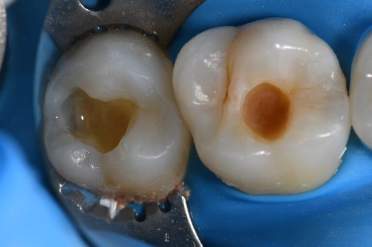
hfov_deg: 13.1
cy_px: 124
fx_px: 1621
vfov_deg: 8.7
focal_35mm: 157
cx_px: 186
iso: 200
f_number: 32
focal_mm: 105
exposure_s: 1/160
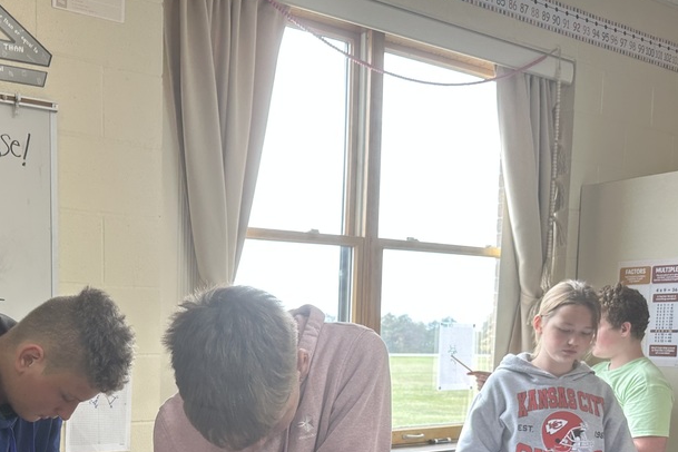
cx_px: 158
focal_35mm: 42
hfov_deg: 44.6
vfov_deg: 30.4
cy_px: 412
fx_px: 791
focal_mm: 6.86
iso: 80
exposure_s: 1/120
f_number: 1.78
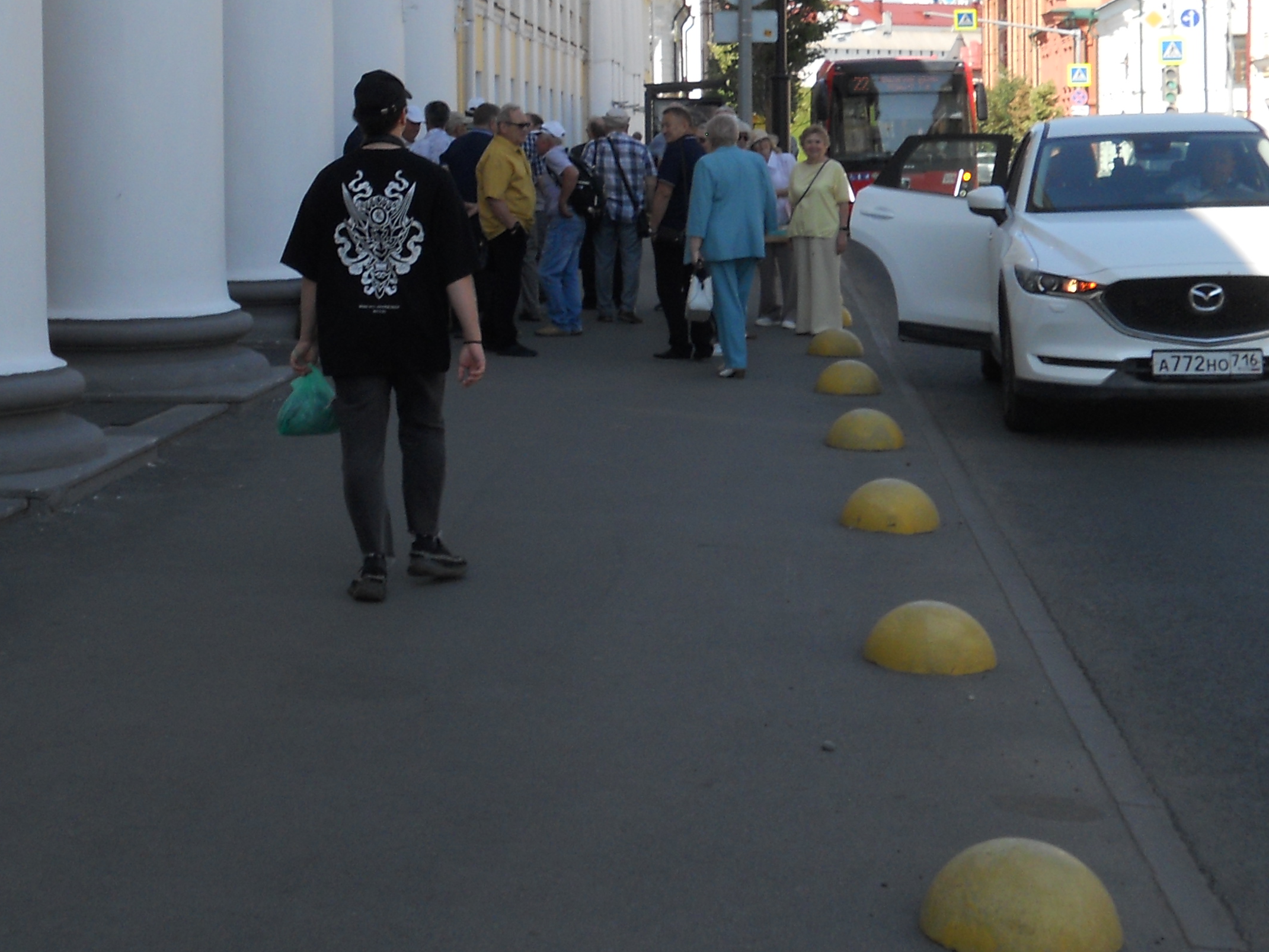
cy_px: 256
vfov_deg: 20.6
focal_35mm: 71
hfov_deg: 27.2
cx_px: 418
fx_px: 2603
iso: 80
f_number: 3.9
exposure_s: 1/400
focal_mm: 6.9
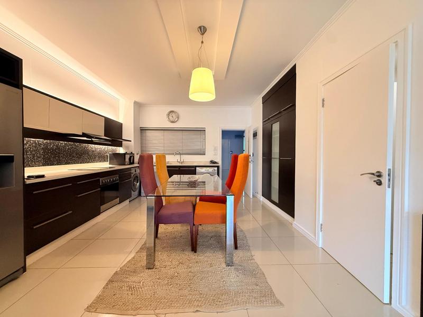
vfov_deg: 85.7
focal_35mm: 14
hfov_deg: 102.1
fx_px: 171
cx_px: 212
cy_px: 158
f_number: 2.2
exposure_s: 1/50
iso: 400
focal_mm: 2.22
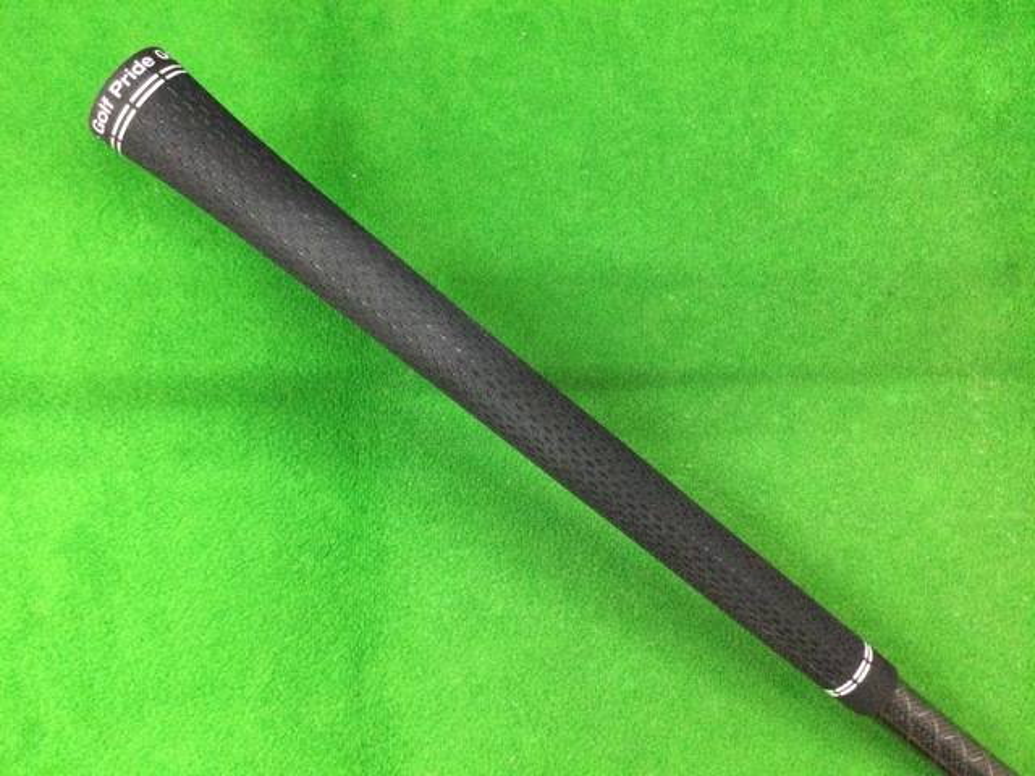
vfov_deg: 45.4
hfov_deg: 58.4
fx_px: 927
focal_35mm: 31
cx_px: 518
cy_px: 388
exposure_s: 1/30
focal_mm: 3.3
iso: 250
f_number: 2.4
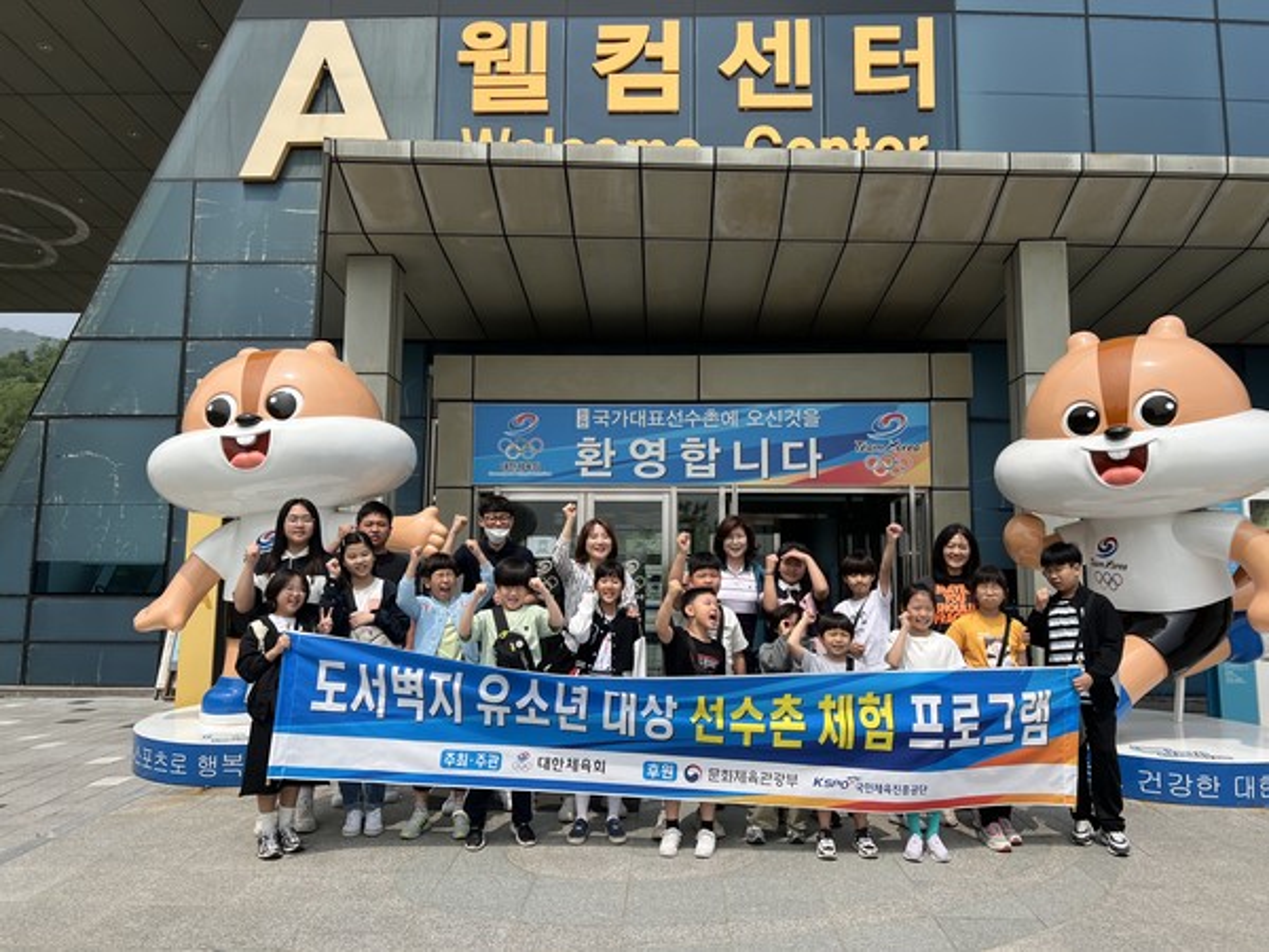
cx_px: 634
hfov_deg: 67.3
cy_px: 476
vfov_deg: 53.1
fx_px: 953
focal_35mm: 26
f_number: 1.5
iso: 50
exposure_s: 1/5882
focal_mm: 5.7
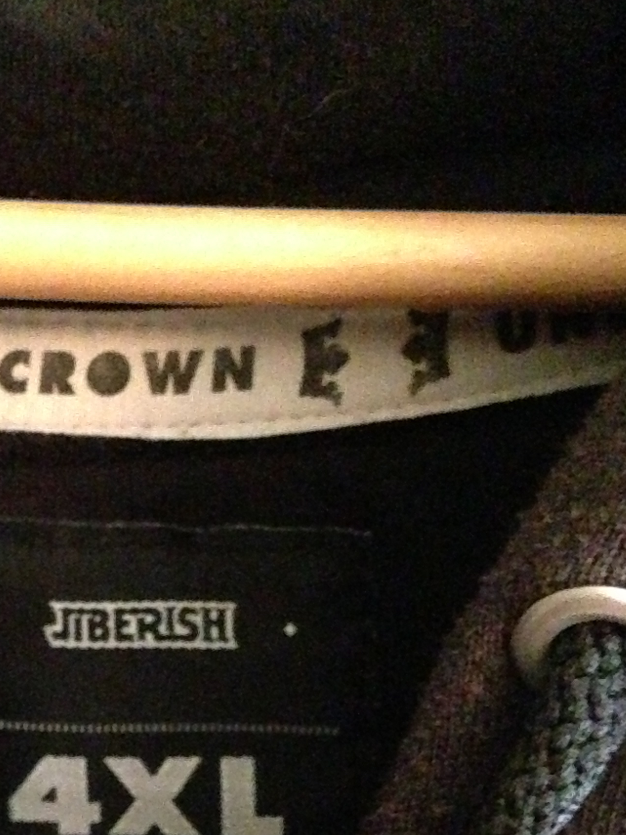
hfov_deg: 22.7
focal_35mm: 63
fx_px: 1519
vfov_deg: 30.1
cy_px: 658
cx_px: 68
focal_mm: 4.13
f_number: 2.4
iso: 3200
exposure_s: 1/15
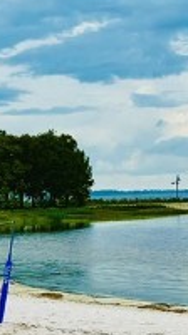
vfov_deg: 16.0
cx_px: 138
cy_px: 209
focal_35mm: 134
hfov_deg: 9.0
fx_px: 1192
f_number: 1.78
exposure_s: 1/5814
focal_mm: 6.76
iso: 80
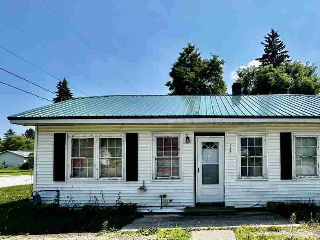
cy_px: 154
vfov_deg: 60.1
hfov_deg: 74.4
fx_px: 203
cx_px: 209
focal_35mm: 22
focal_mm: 2.22
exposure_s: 1/1490
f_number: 2.2
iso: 50
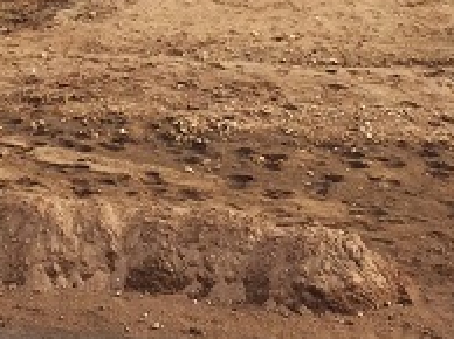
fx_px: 1729
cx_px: 101
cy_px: -200
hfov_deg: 14.9
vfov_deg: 10.7
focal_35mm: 132
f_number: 2.4
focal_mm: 3.3
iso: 32
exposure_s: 1/986
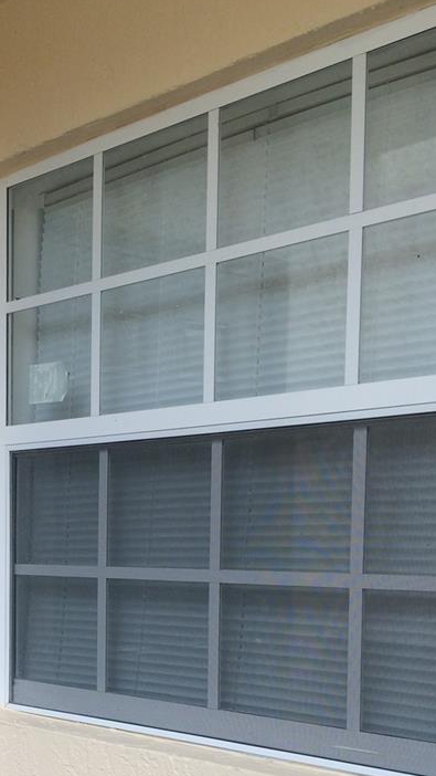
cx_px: -51
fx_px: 1110
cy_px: 614
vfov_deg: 37.2
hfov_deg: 21.1
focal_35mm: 54
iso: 32
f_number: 2.2
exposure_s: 1/406
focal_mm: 4.15
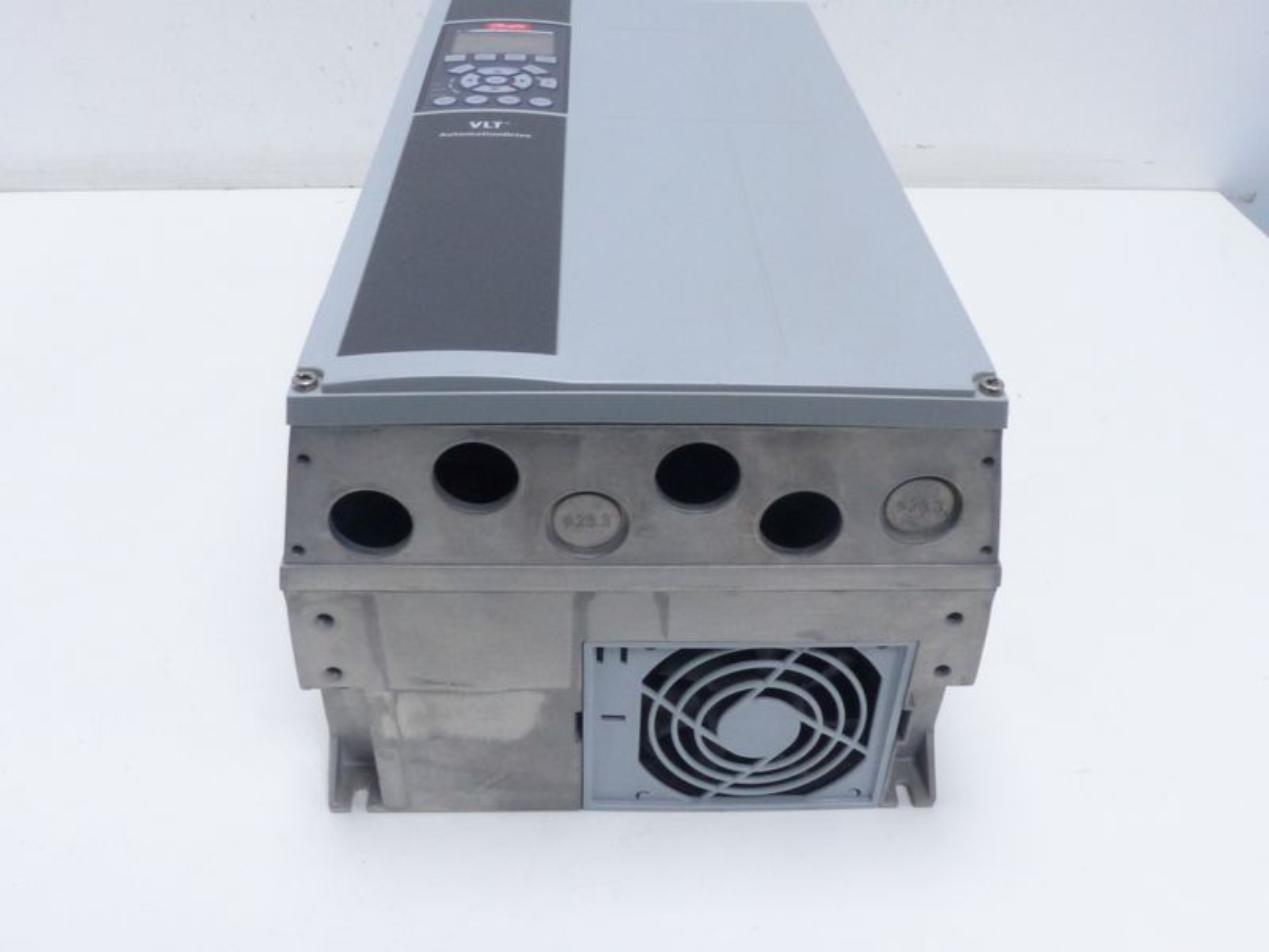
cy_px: 476
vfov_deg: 44.2
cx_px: 634
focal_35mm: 32
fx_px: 1173
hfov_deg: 56.8
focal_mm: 5.8
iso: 400
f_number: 8
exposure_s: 1/15
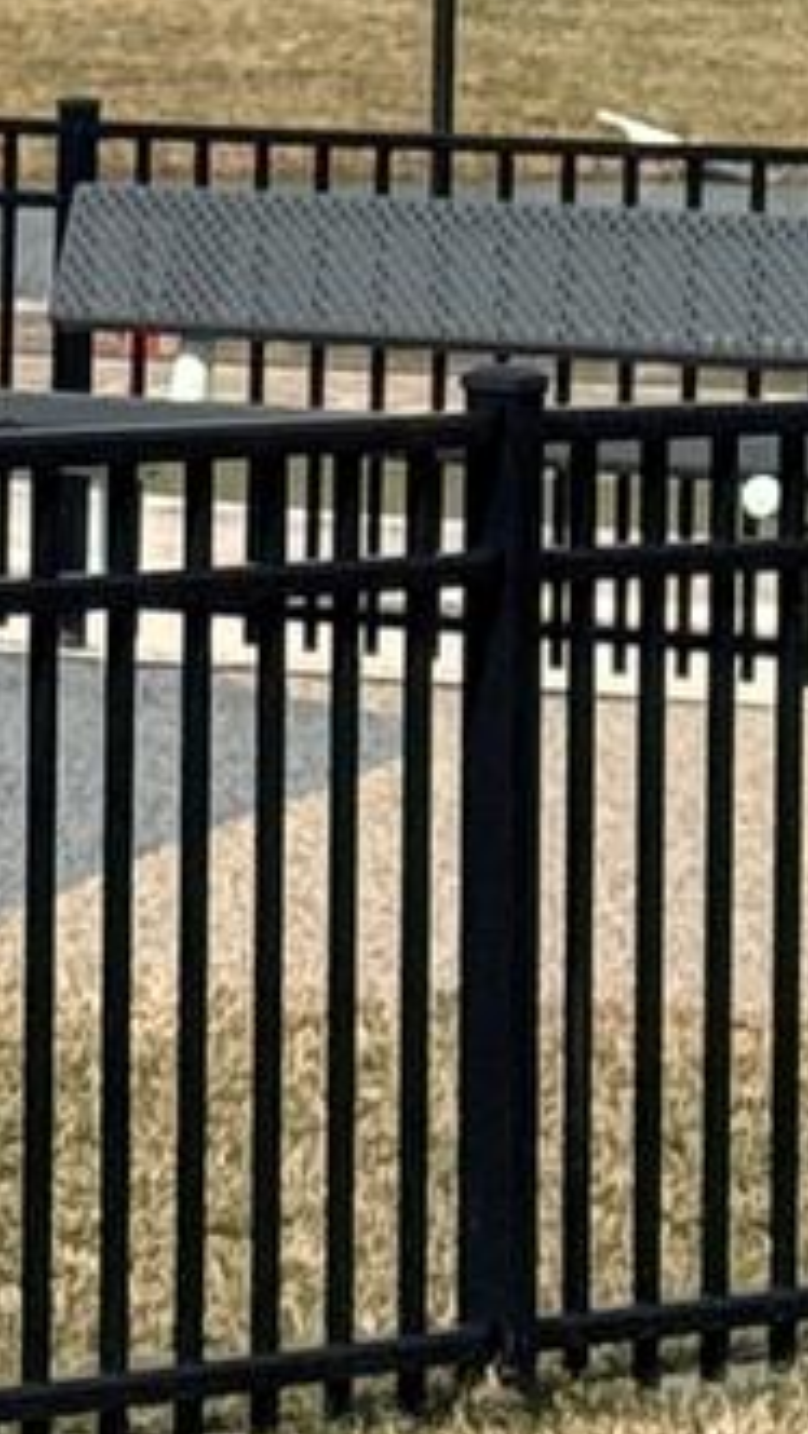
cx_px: -3089
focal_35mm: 323
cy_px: -4
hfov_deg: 3.5
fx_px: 12290
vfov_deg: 6.7
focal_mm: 6.76
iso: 64
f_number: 1.78
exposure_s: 1/8772
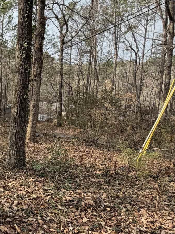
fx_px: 243
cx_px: -47
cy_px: 125
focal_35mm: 36
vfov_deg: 51.3
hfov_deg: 31.5
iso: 40
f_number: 2.2
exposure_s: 1/664
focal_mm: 2.22
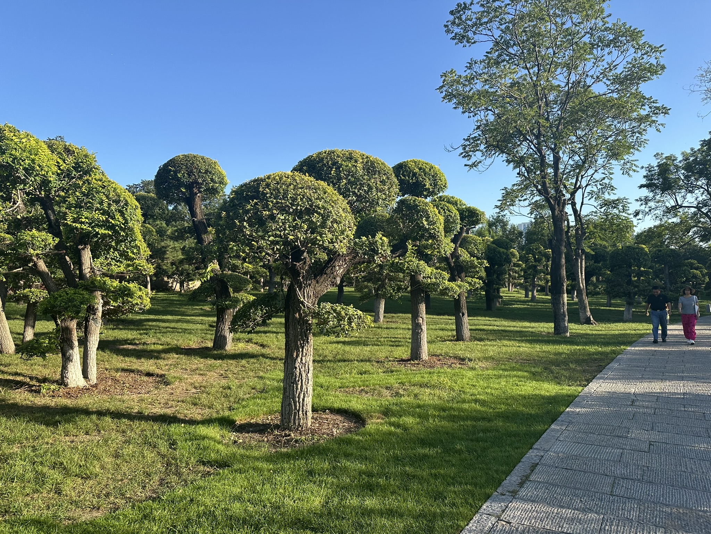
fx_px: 493
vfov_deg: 56.8
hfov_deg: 71.6
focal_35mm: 24
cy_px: 267
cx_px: 356
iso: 80
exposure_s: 1/1664
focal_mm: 6.86
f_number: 1.78
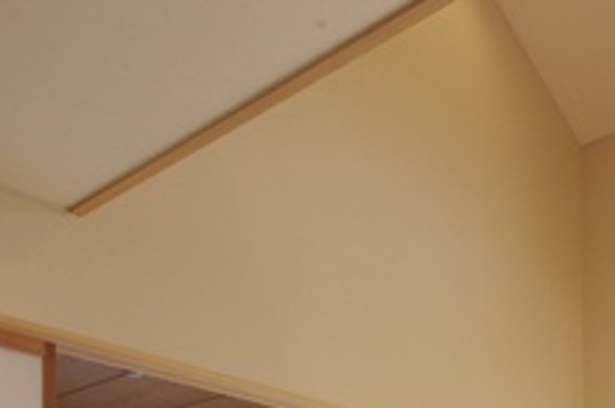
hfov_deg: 40.4
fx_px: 699
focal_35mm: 41
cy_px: 545
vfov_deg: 26.9
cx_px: 640
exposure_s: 1/15
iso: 400
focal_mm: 10
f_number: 16
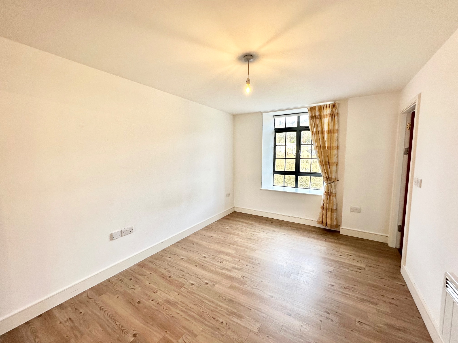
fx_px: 185
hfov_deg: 102.1
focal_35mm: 14
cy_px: 172
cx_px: 229
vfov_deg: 85.7
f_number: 2.2
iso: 100
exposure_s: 1/100
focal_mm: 2.22
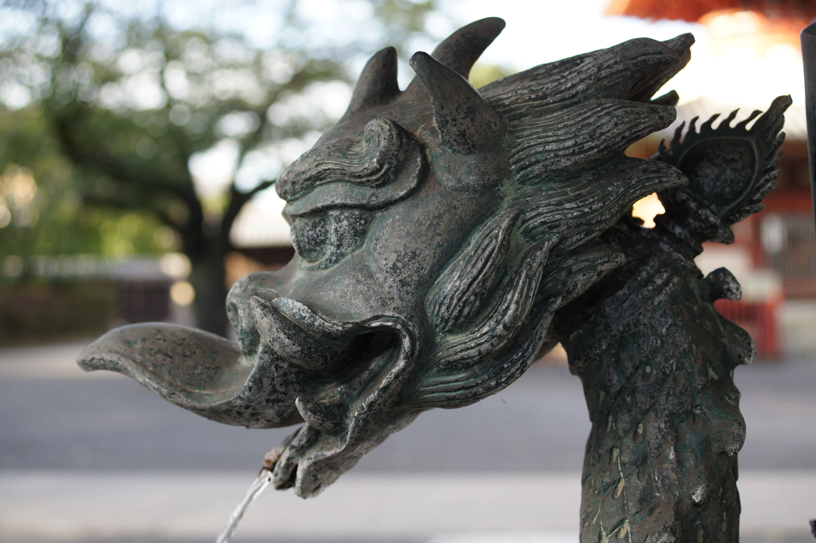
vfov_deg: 29.8
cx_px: 408
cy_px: 272
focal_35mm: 45
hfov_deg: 43.6
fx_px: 1019
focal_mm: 30
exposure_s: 1/100
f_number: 4.5
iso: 200
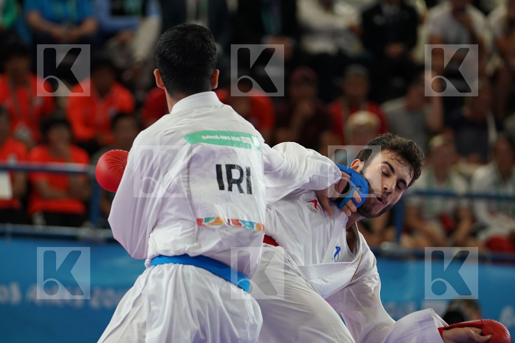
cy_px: 172
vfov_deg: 5.7
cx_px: 258
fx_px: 3476
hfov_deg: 8.5
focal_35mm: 243
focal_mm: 162
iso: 1250
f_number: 2.8
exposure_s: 1/1000
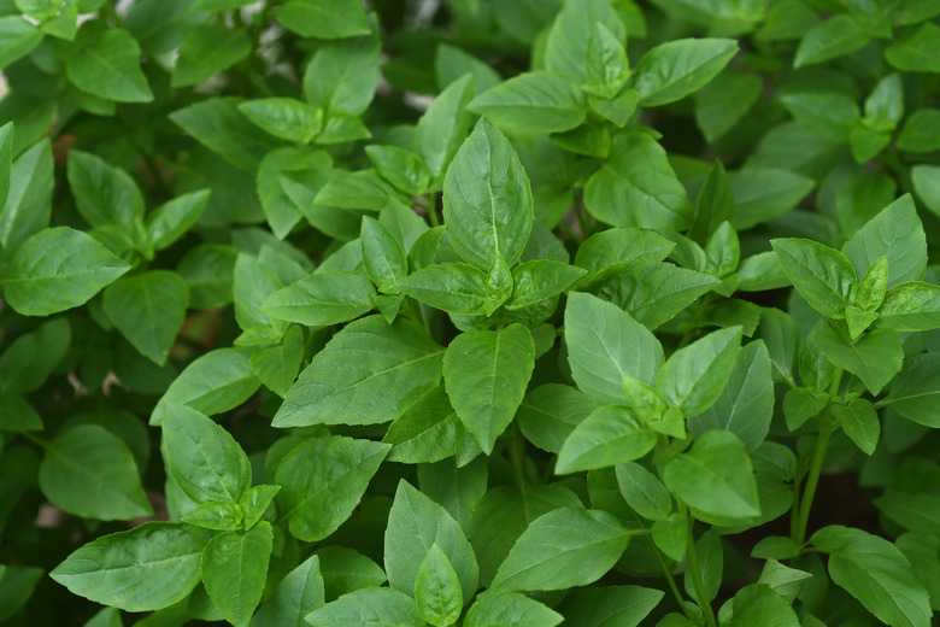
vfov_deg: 15.2
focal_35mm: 90
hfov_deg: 22.6
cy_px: 314
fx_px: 2350
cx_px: 470
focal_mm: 60
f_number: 7.1
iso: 100
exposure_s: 1/125
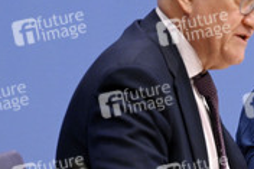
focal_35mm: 244
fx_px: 1720
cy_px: -7
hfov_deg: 8.4
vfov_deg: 5.6
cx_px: 299
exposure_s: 1/500
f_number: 6.3
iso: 5000
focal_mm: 95
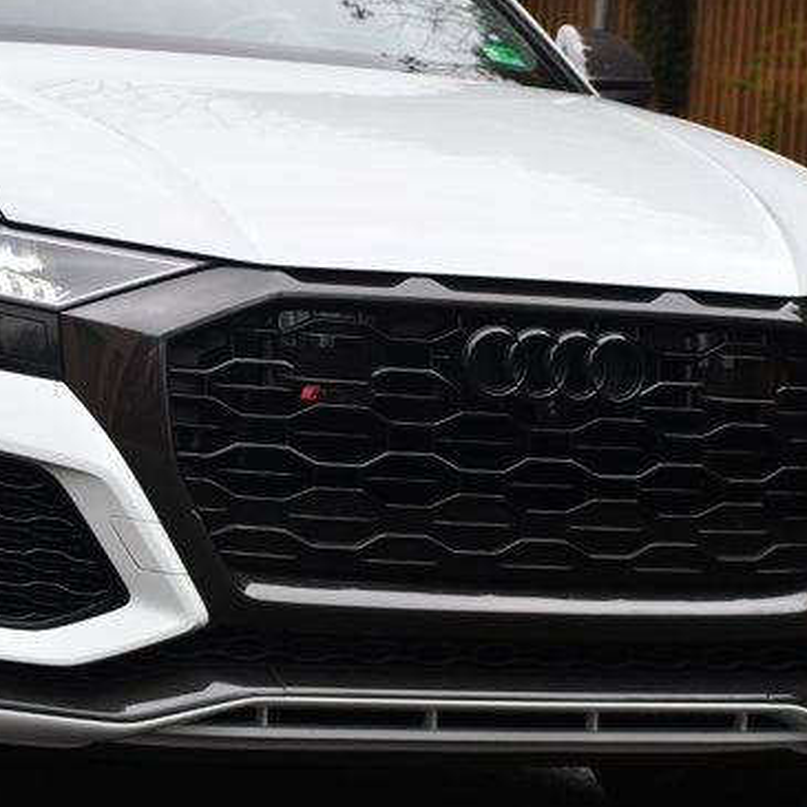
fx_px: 4246
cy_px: 428
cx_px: 336
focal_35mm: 161
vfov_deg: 10.9
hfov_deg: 10.9
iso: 360
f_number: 5.6
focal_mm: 72
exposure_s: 1/250
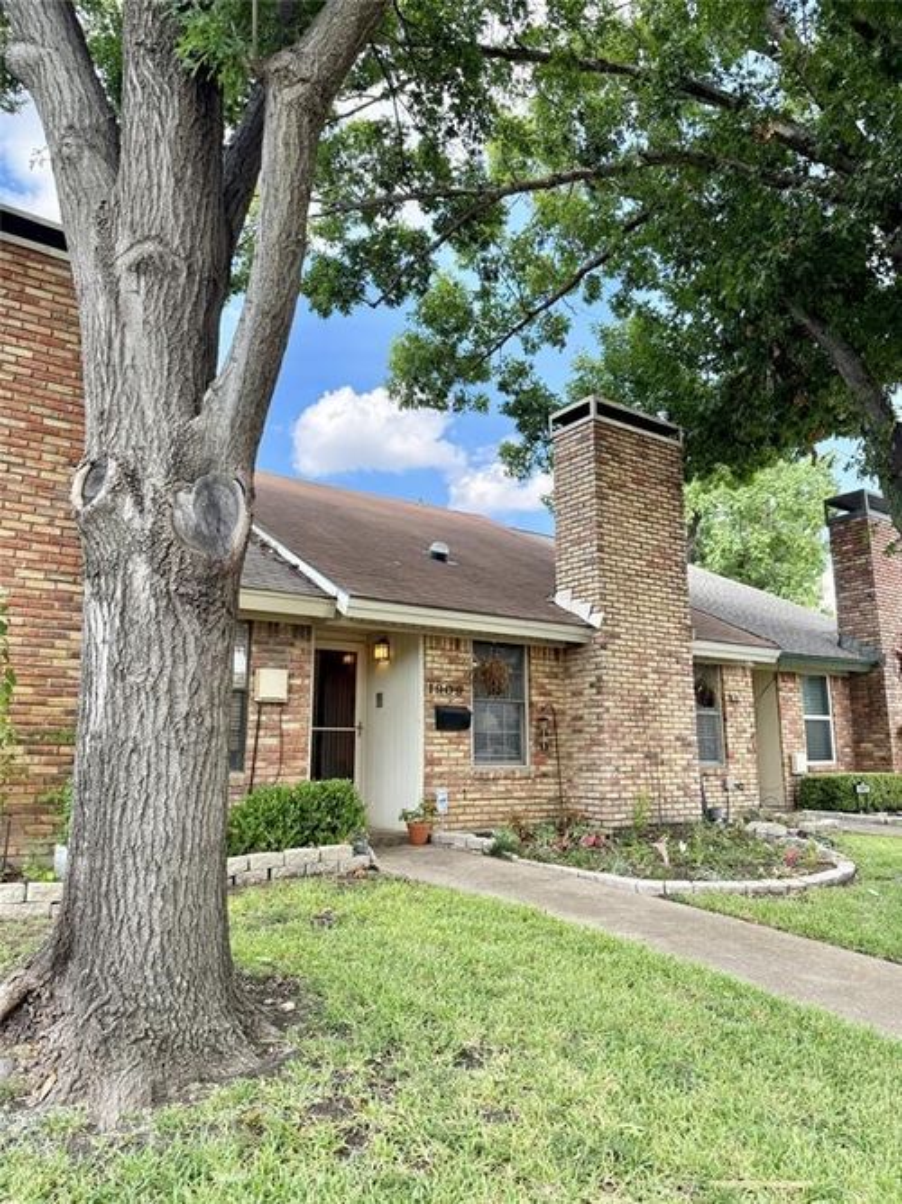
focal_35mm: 24
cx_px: 451
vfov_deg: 71.6
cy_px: 602
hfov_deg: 56.8
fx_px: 834
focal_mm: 6.76
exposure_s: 1/1091
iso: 100
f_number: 1.78
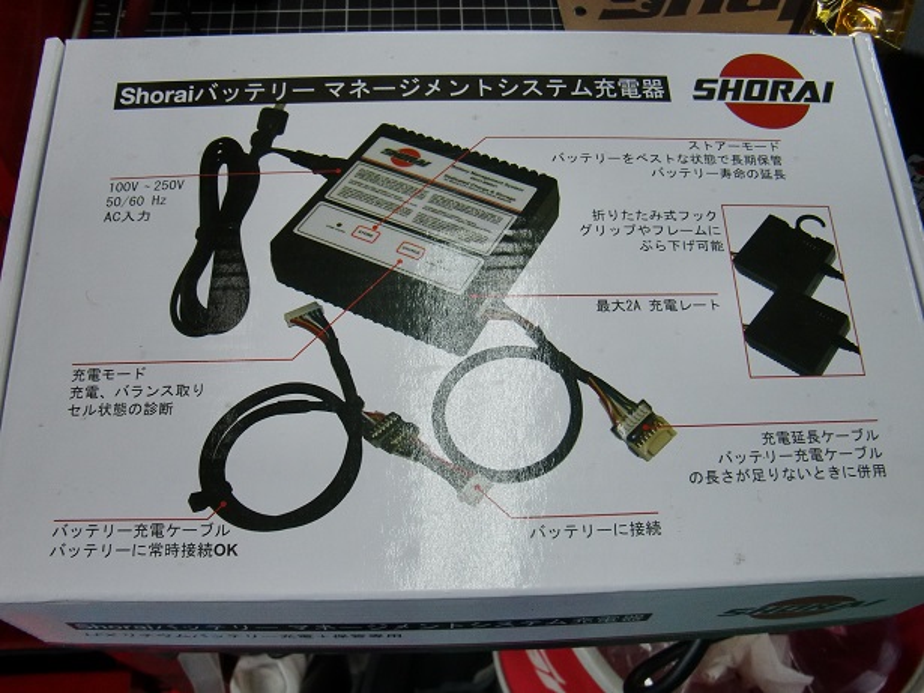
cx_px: 462
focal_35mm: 38
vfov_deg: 37.7
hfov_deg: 49.0
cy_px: 346
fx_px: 1014
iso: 100
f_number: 3.9
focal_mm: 6.66
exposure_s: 1/60
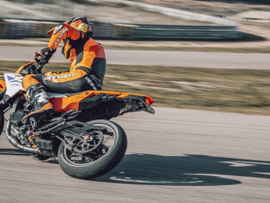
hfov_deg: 16.7
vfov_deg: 12.5
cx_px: 121
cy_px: 71
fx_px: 920
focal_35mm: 118
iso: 50
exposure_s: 1/160
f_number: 9
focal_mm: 71
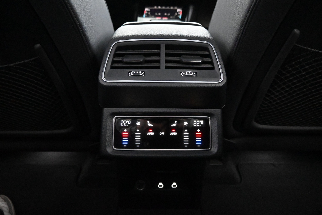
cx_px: 161
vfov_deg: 53.1
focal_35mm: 24
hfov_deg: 73.7
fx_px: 215
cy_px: 108
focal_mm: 16
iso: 14400
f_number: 3.5
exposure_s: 1/25
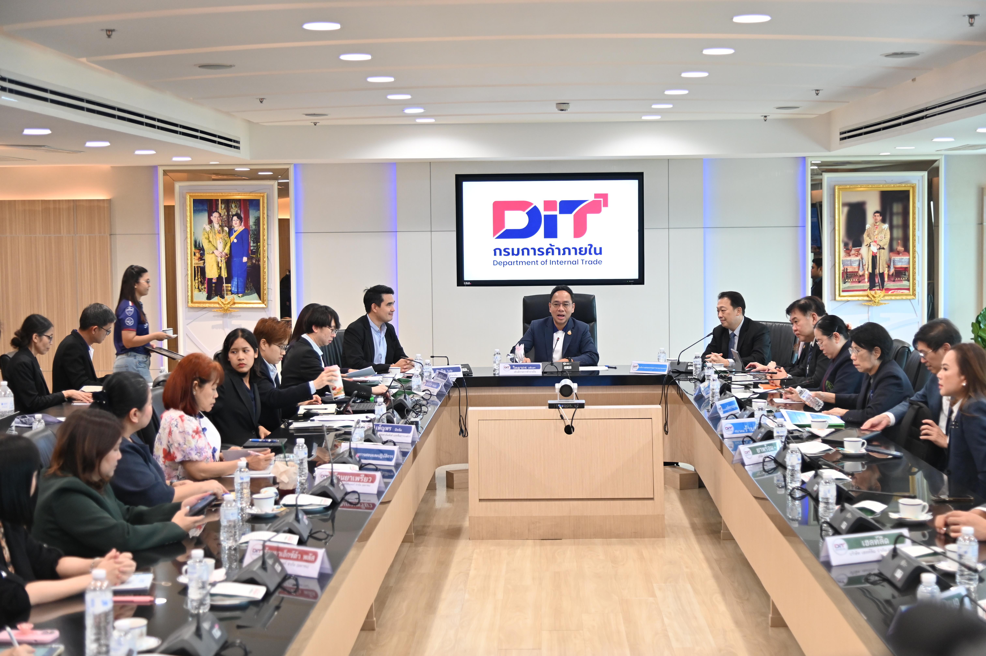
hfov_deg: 36.3
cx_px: 493
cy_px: 328
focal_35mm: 55
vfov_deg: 24.6
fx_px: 1505
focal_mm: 55
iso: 1600
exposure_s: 1/125
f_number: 4
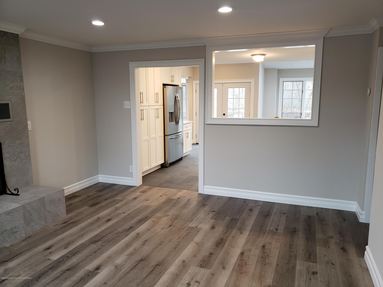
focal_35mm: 26
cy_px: 144
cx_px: 192
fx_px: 288
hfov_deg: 67.3
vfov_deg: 53.1
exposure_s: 1/60
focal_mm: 4.3
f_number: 1.5
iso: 125
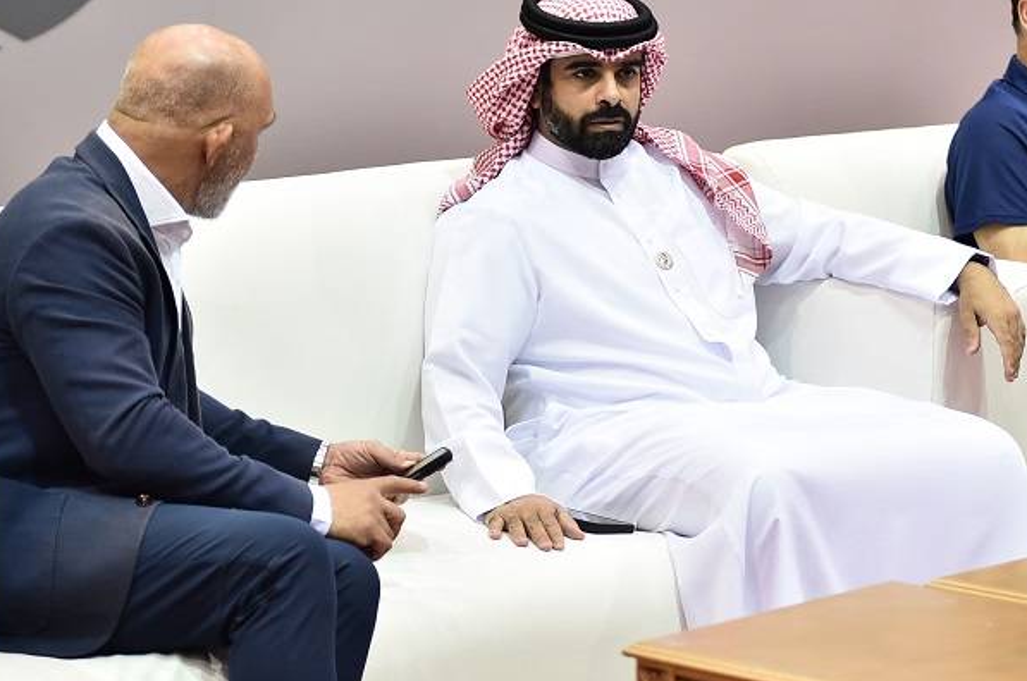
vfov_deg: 10.2
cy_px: 377
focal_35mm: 134
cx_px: 731
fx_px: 3817
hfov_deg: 15.3
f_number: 2.8
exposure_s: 1/320
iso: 2500
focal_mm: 80
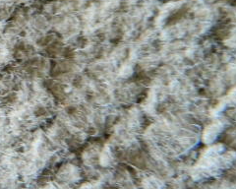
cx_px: -214
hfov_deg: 15.4
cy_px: 80
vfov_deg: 14.8
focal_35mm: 104
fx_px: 726
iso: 400
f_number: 3.1
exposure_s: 1/8
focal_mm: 4.5
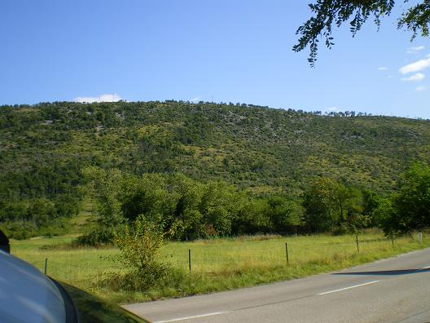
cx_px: 215
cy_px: 162
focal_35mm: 38
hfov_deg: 49.0
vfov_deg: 37.7
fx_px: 472
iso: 64
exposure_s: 1/250
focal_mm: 6.3
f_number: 4.6
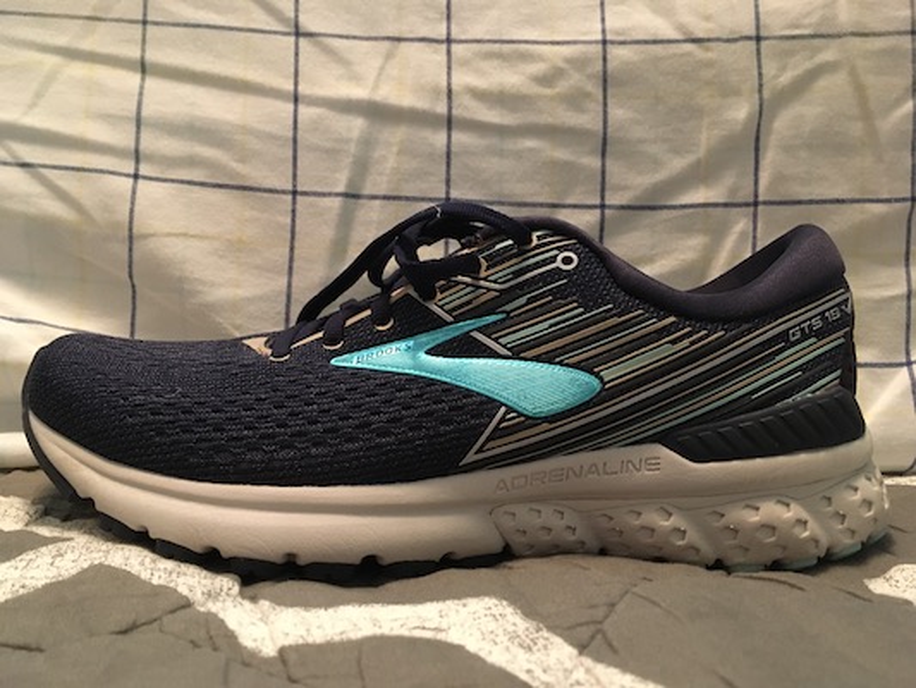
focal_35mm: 29
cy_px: 344
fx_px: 768
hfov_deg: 61.6
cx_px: 458
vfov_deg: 48.2
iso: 400
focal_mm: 4.15
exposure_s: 1/15
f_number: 2.2
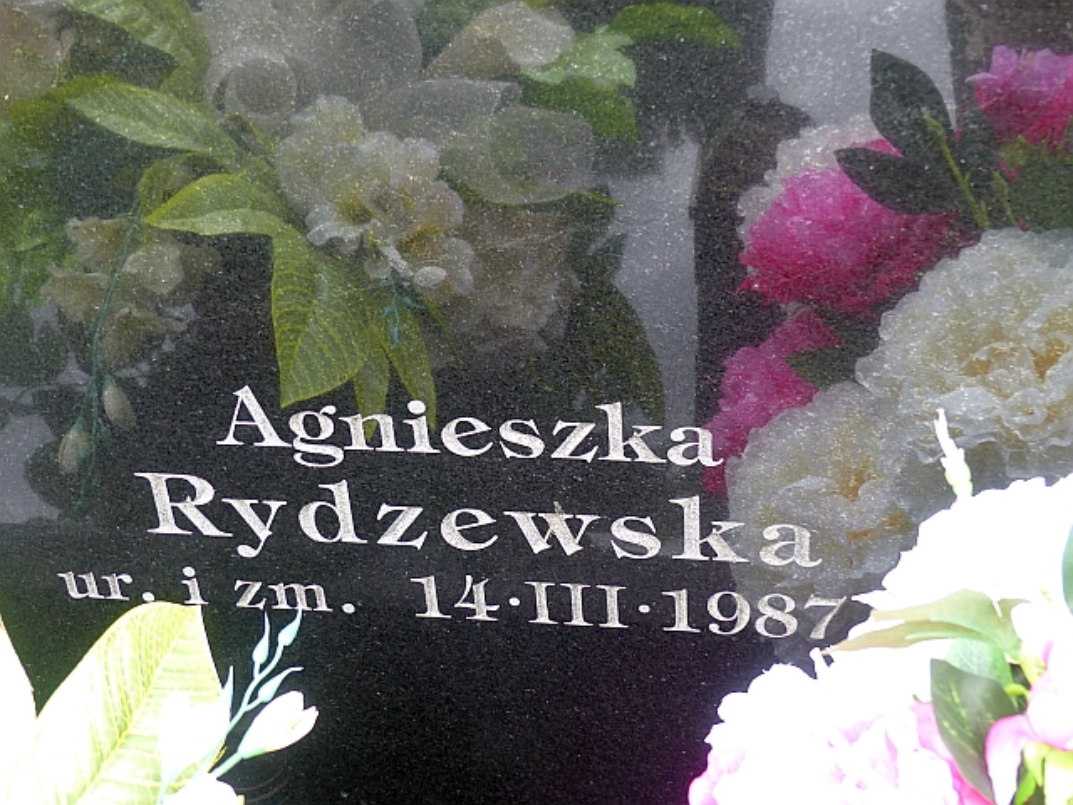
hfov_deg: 34.3
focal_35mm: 56
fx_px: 1736
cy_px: 402
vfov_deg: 26.1
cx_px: 536
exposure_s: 1/60
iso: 100
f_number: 2.8
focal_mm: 10.1
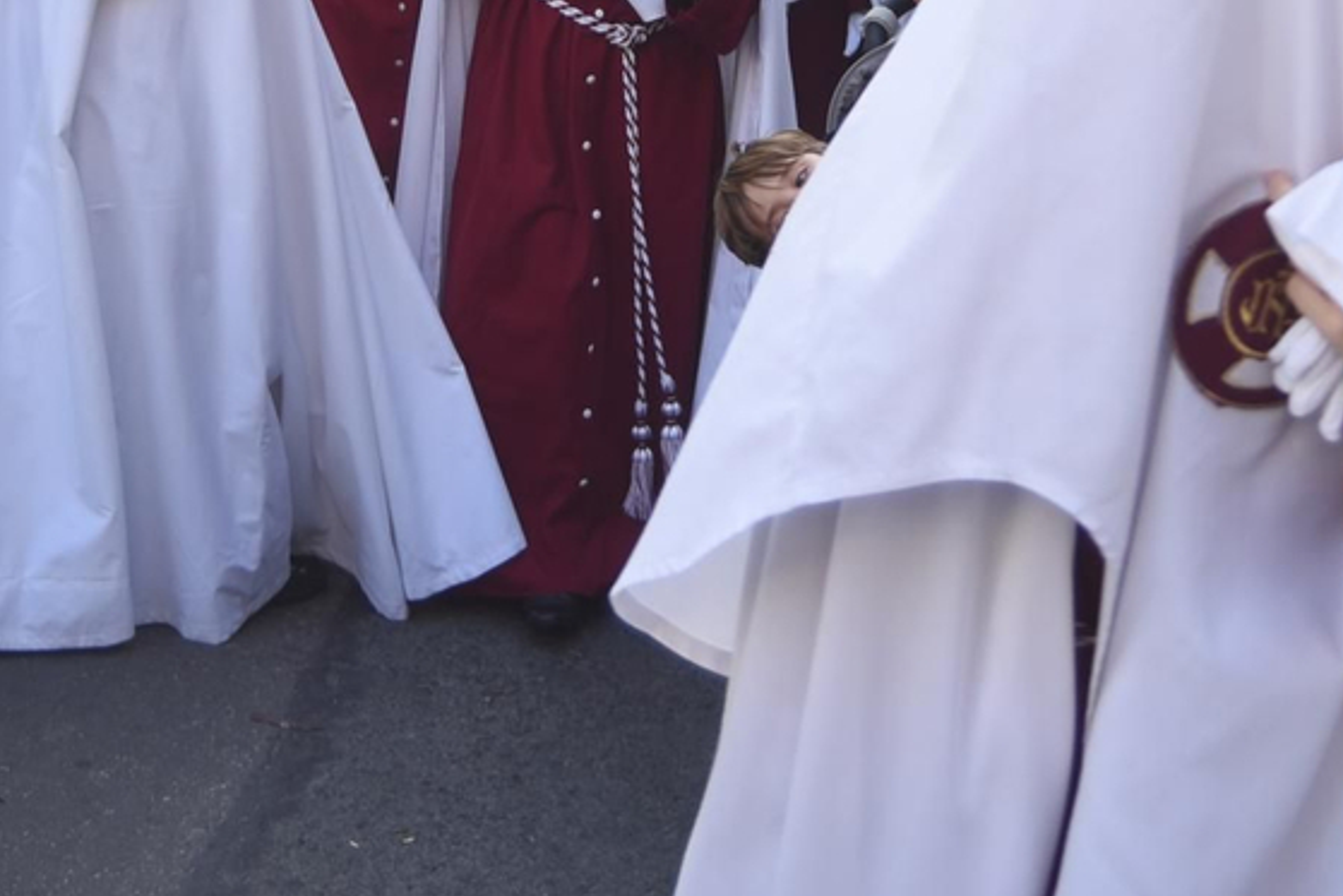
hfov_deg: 24.5
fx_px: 3097
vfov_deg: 15.6
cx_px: 589
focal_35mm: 83
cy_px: -281
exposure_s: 1/160
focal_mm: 29
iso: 100
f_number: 4.5
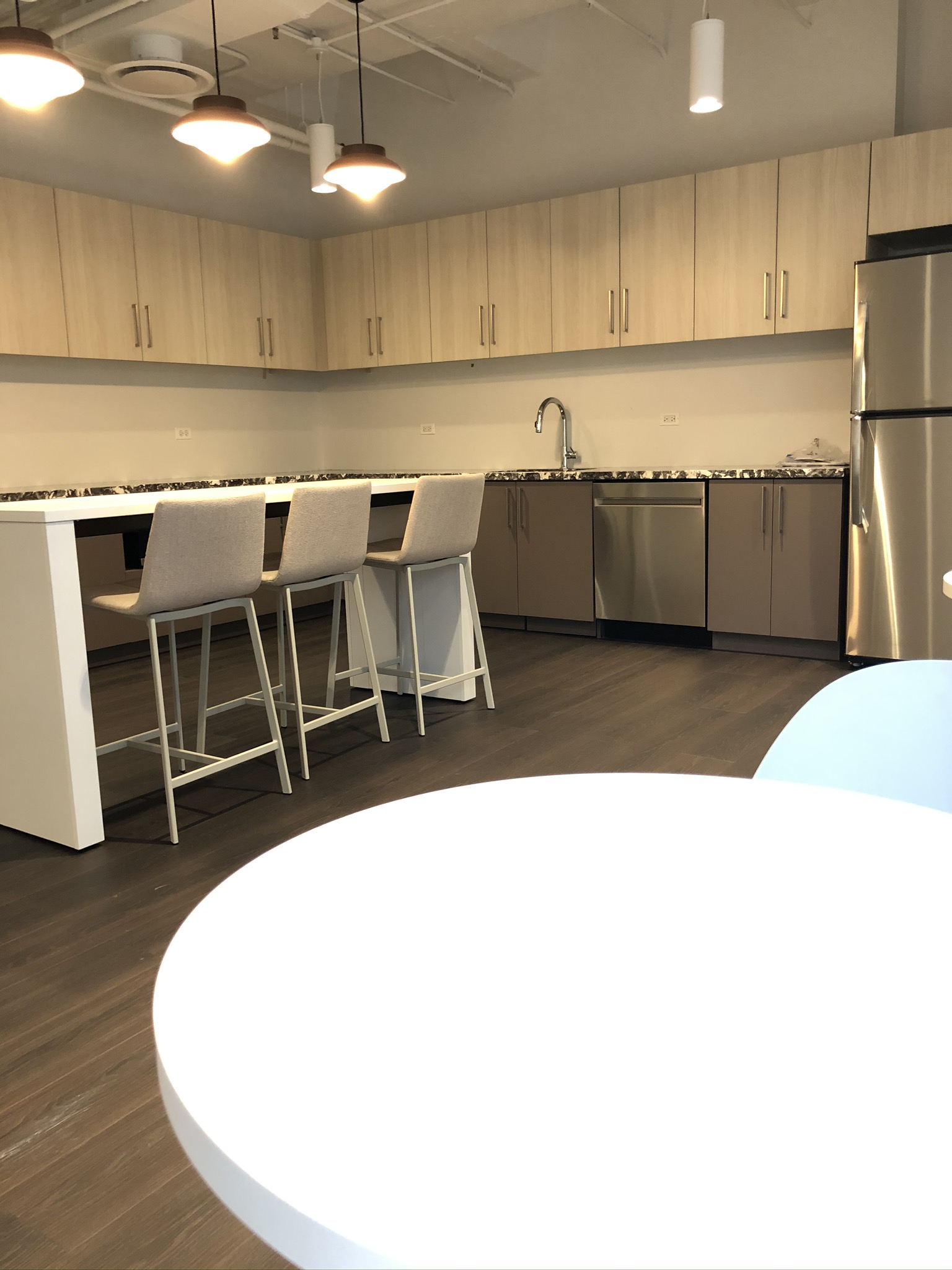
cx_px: 476
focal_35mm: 28
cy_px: 635
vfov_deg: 63.4
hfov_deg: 49.7
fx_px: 1027
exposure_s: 1/15
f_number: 1.8
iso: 64
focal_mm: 4
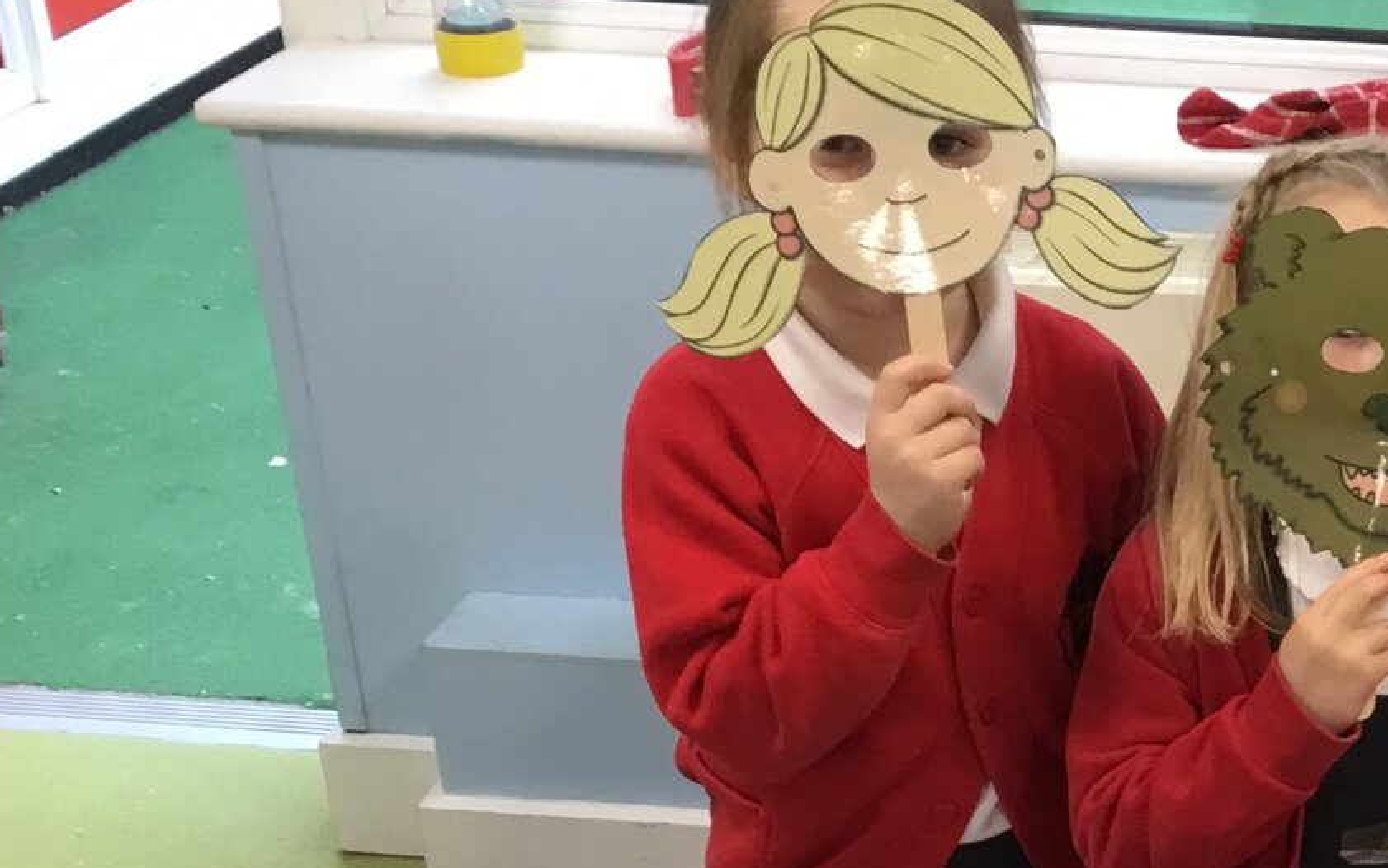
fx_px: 3027
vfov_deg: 15.9
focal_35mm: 80
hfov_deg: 24.0
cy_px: 931
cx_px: 1571
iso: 100
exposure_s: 1/33
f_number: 2.4
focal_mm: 3.3
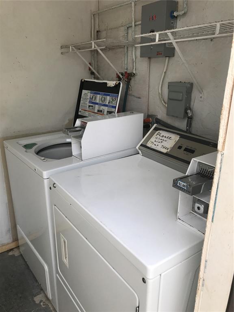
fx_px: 252
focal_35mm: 28
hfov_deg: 49.7
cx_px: 117
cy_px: 156
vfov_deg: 63.4
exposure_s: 1/433
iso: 20
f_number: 1.8
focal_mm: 3.99
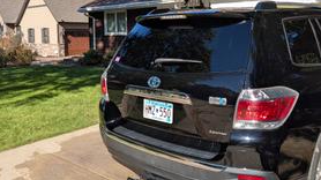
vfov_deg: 29.5
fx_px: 340
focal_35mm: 40
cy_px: 68
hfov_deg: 50.5
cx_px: 162
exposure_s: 1/1669
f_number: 1.73
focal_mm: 4.38
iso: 51
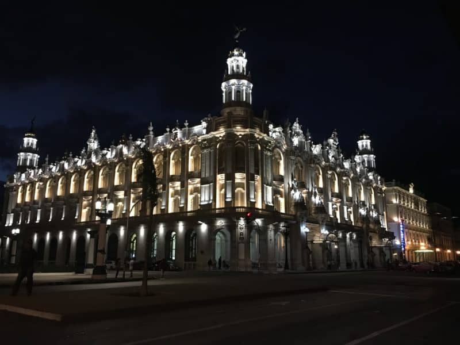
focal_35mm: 29
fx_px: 385
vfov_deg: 48.2
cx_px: 230
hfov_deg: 61.7
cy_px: 172
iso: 250
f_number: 2.2
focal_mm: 4.15
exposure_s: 1/15
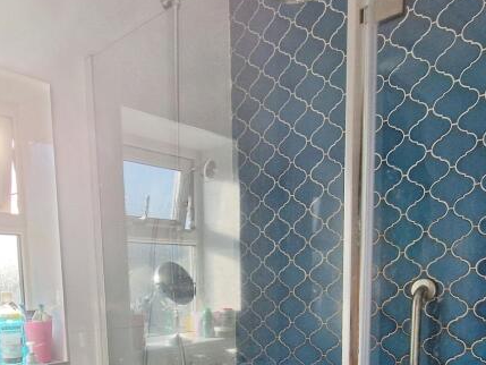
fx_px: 435
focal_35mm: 31
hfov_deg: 57.5
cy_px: 384
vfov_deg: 38.9
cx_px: 178
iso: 50
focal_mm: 2.2
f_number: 2.2
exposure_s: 1/185
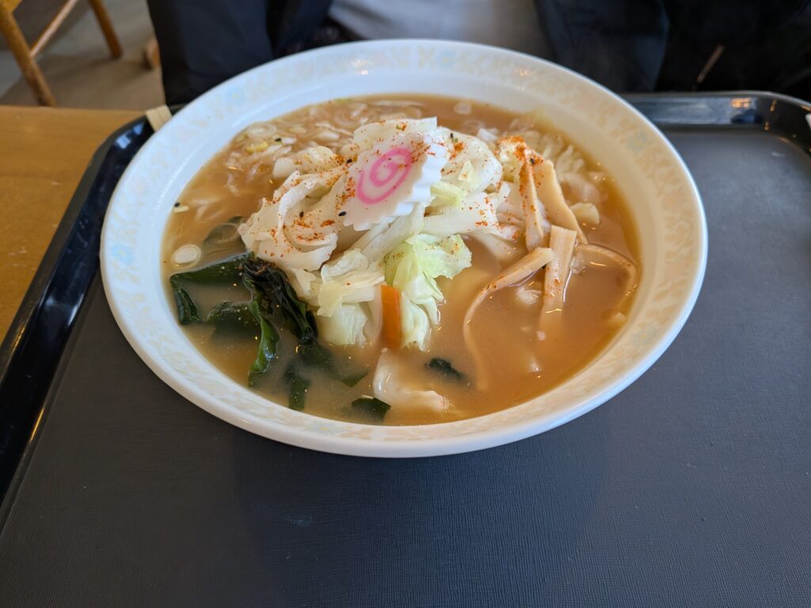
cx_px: 406
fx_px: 562
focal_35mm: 24
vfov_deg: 56.8
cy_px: 304
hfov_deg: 71.6
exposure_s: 1/100
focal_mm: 4.53
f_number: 1.7
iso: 42
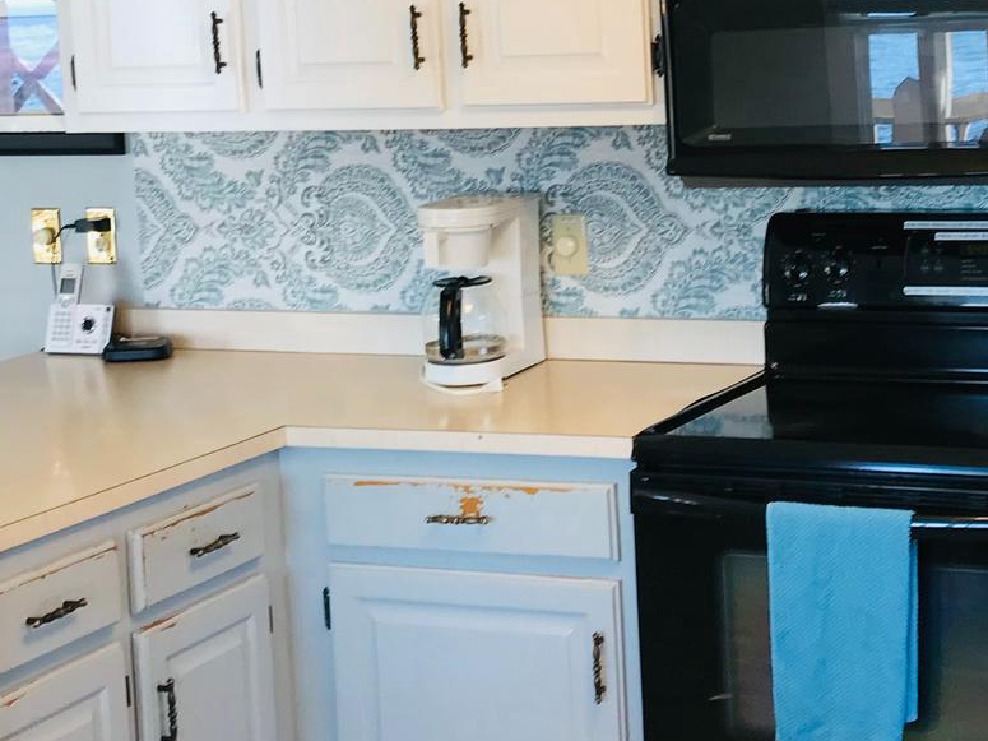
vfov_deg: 19.8
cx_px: 704
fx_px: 2112
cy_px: 230
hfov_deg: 26.1
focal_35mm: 74
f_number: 1.8
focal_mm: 3.99
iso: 25
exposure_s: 1/60
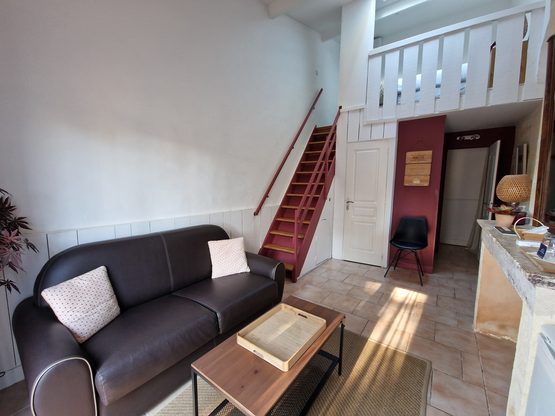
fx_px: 208
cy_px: 208
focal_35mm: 13
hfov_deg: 106.2
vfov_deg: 89.9
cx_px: 278
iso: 400
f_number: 2.2
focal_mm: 2.2
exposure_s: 1/33
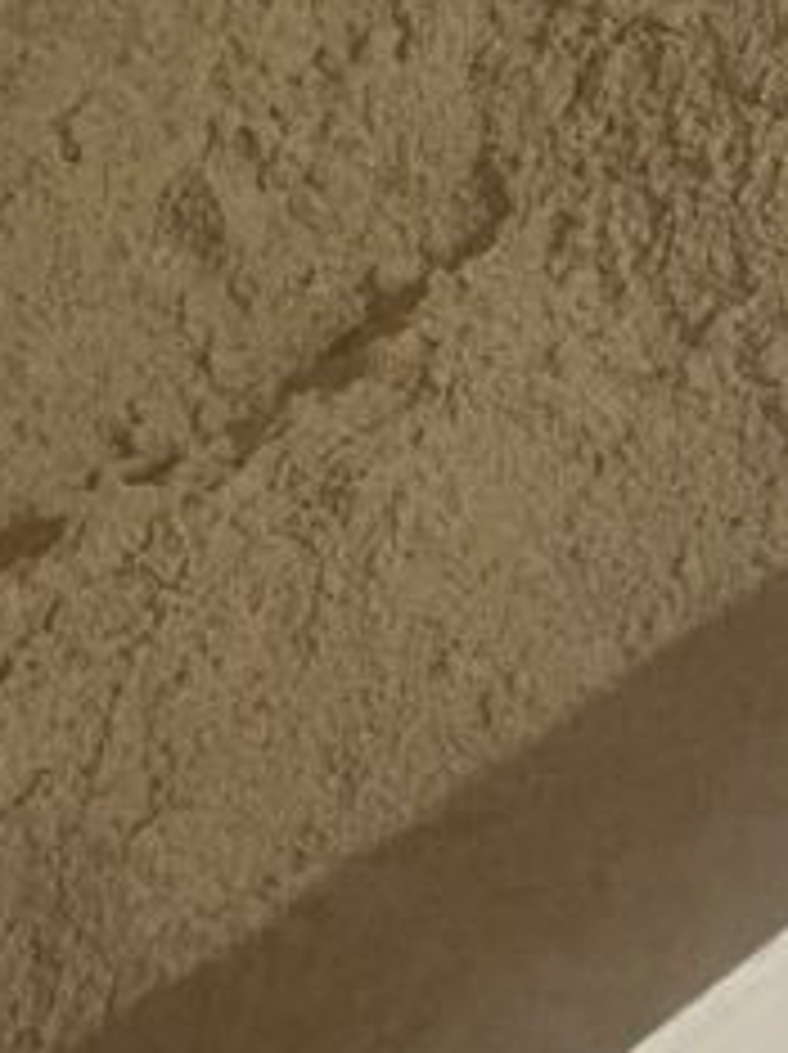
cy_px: -486
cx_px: 1126
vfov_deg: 16.0
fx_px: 3466
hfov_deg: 12.4
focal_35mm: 114
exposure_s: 1/40
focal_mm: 4.2
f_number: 1.6
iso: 640
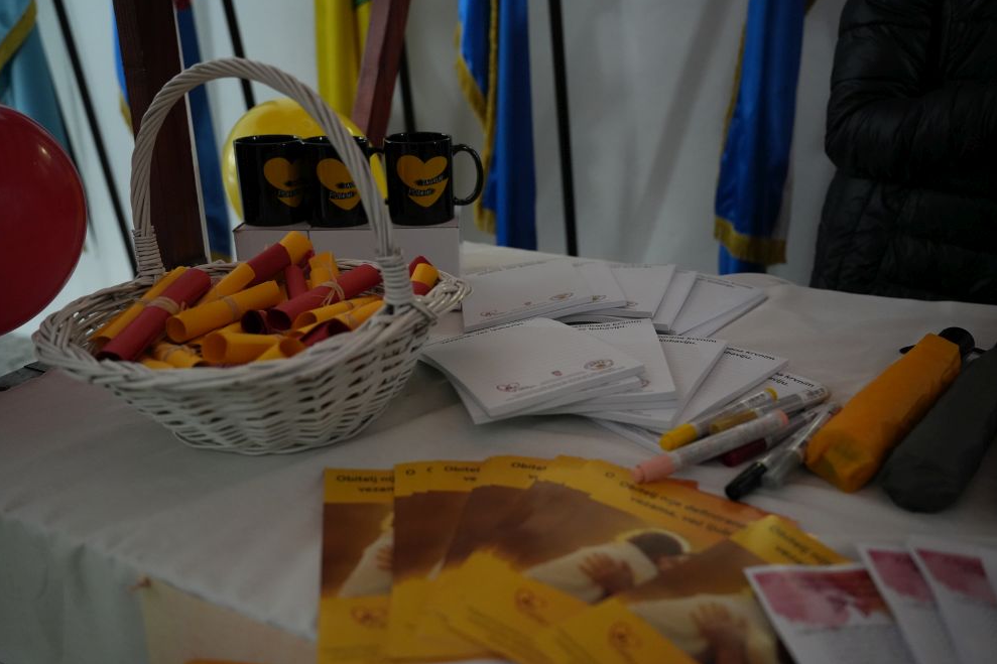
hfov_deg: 63.7
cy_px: 333
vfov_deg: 44.9
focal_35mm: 29
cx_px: 490
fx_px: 803
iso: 5000
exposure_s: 1/160
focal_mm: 28
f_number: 2.8
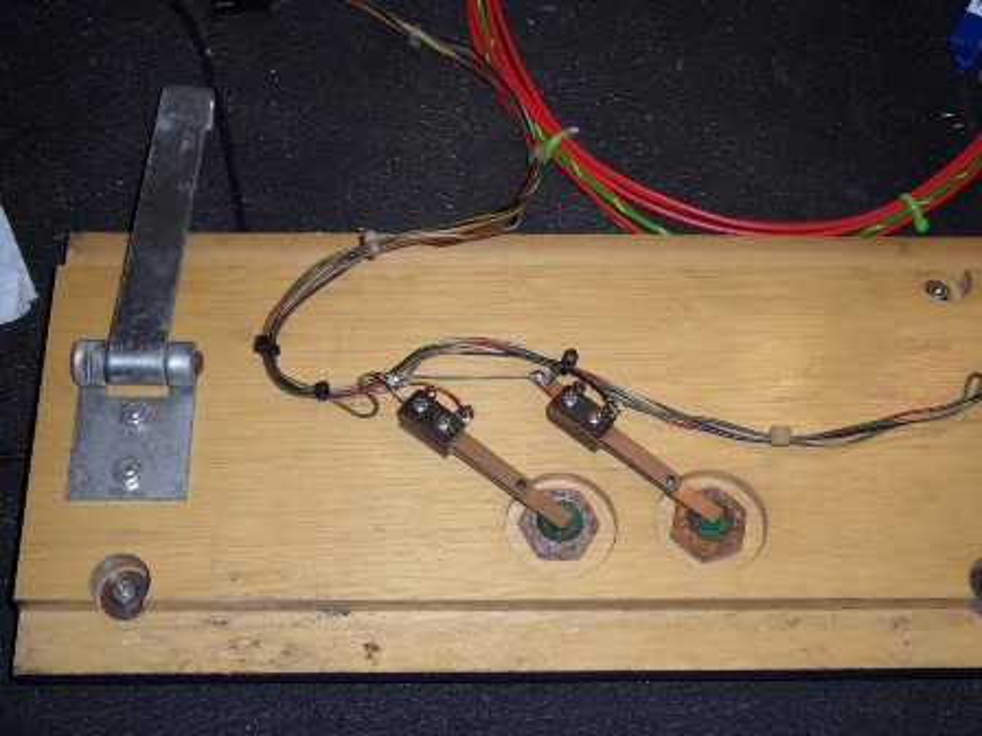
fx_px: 1674
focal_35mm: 59
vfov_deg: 24.8
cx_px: 491
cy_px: 368
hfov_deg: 32.7
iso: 200
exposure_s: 1/60
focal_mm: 10.6
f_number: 4
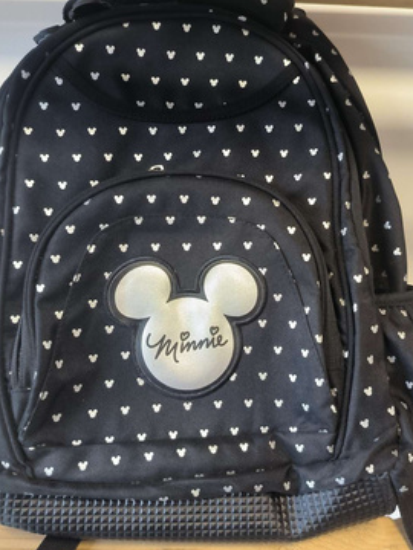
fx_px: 477
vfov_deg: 60.0
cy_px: 266
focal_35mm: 30
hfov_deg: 46.8
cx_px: 220
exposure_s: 1/50
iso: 480
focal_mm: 5.24
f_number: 1.7
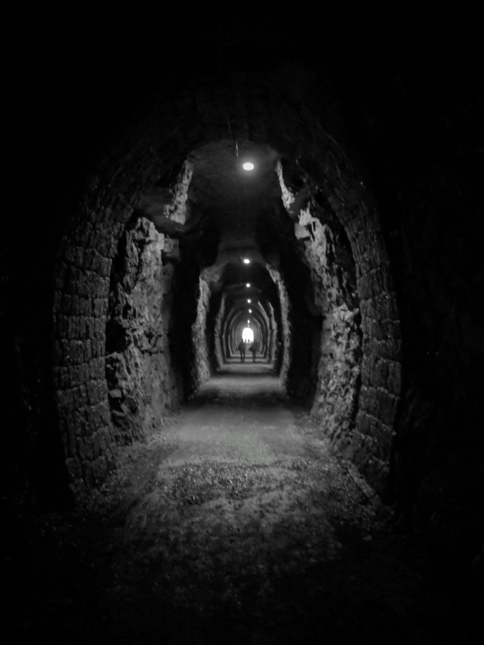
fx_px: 951
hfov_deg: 28.6
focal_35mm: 51
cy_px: 322
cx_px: 242
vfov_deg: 37.5
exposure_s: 1/20
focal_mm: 5.99
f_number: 2.6
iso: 1006
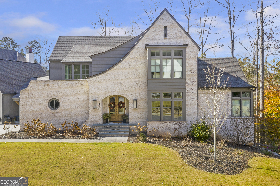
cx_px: 140
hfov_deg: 65.5
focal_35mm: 28
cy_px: 93
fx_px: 218
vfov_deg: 46.4
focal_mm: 10.26
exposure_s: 1/120
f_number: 9
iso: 100
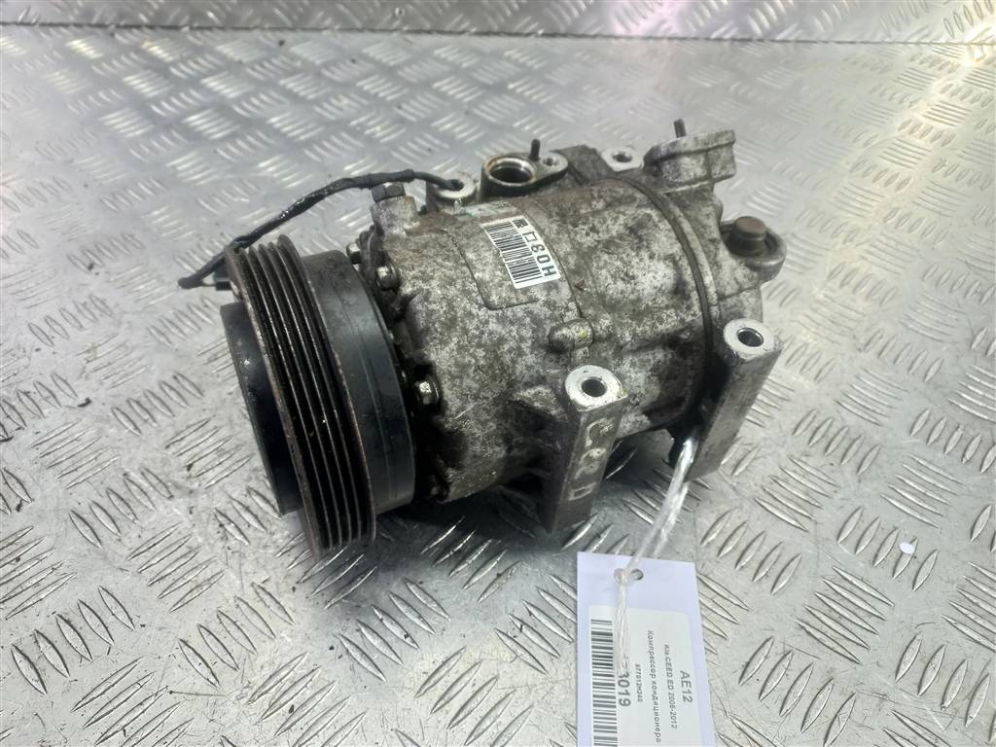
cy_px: 374
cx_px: 498
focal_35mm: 25
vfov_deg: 54.9
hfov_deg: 69.4
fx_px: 719
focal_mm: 4.6
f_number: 1.8
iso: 100
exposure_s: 1/50
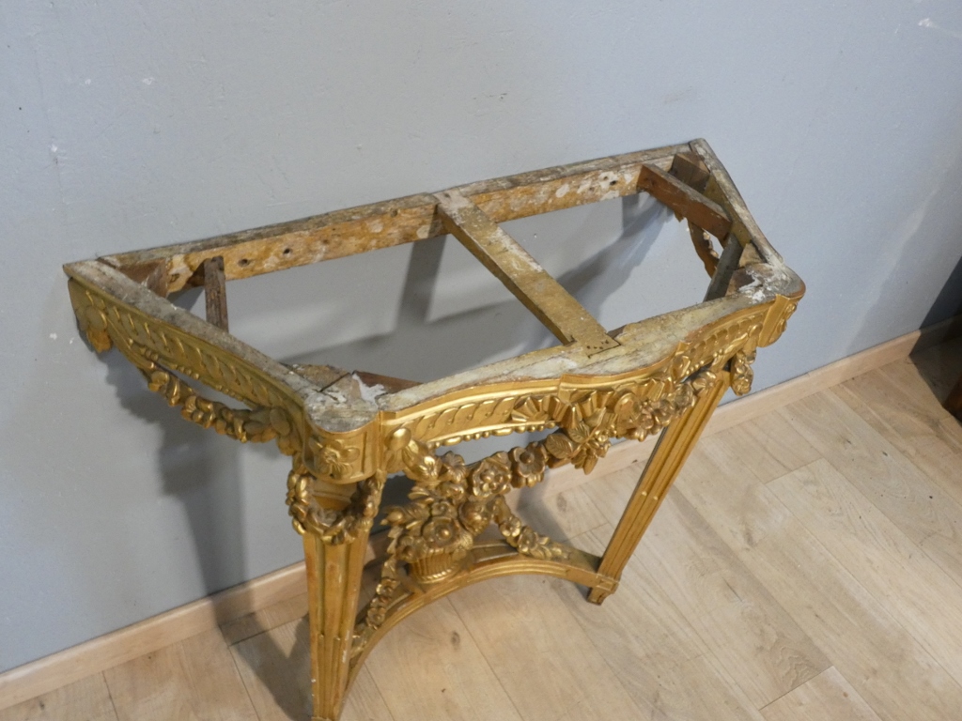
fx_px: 917
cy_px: 360
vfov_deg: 42.9
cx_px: 481
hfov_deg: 55.4
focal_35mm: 33
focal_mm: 6
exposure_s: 1/80
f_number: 3.4
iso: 500
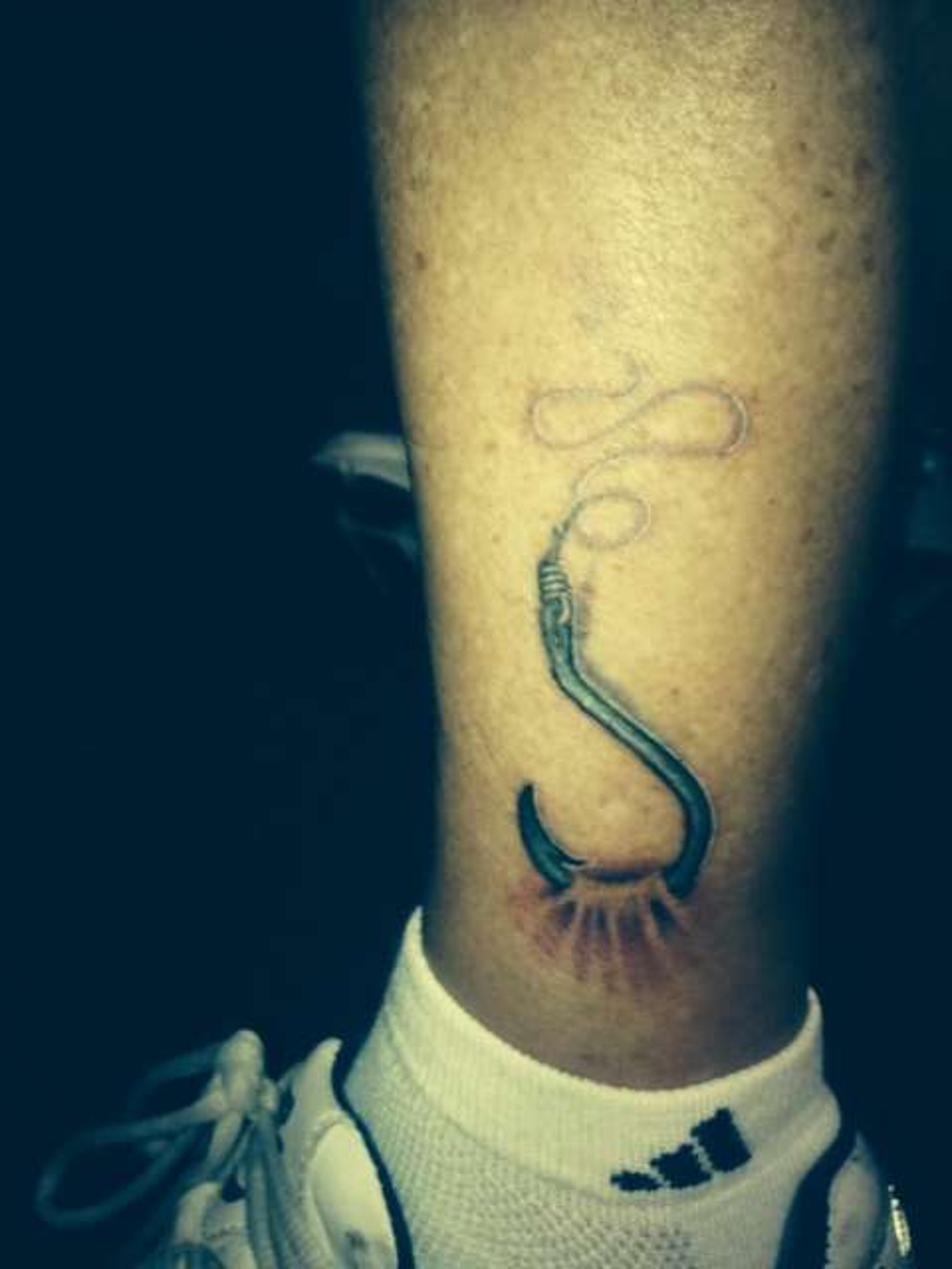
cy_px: 634
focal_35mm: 35
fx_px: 1283
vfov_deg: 52.6
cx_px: 476
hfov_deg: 40.7
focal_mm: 4.28
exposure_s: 1/35
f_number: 2.4
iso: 50
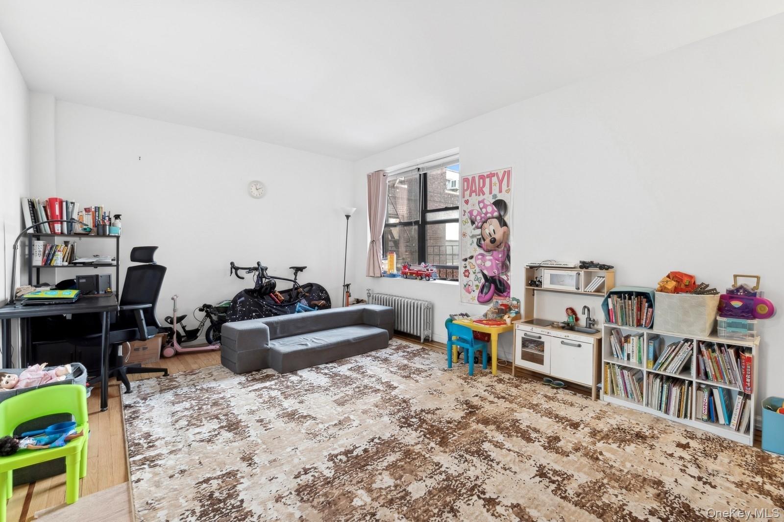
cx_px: 392
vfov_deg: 77.3
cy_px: 261
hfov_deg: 100.4
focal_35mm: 15
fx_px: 327
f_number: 14
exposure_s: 1/8
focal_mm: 15
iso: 640
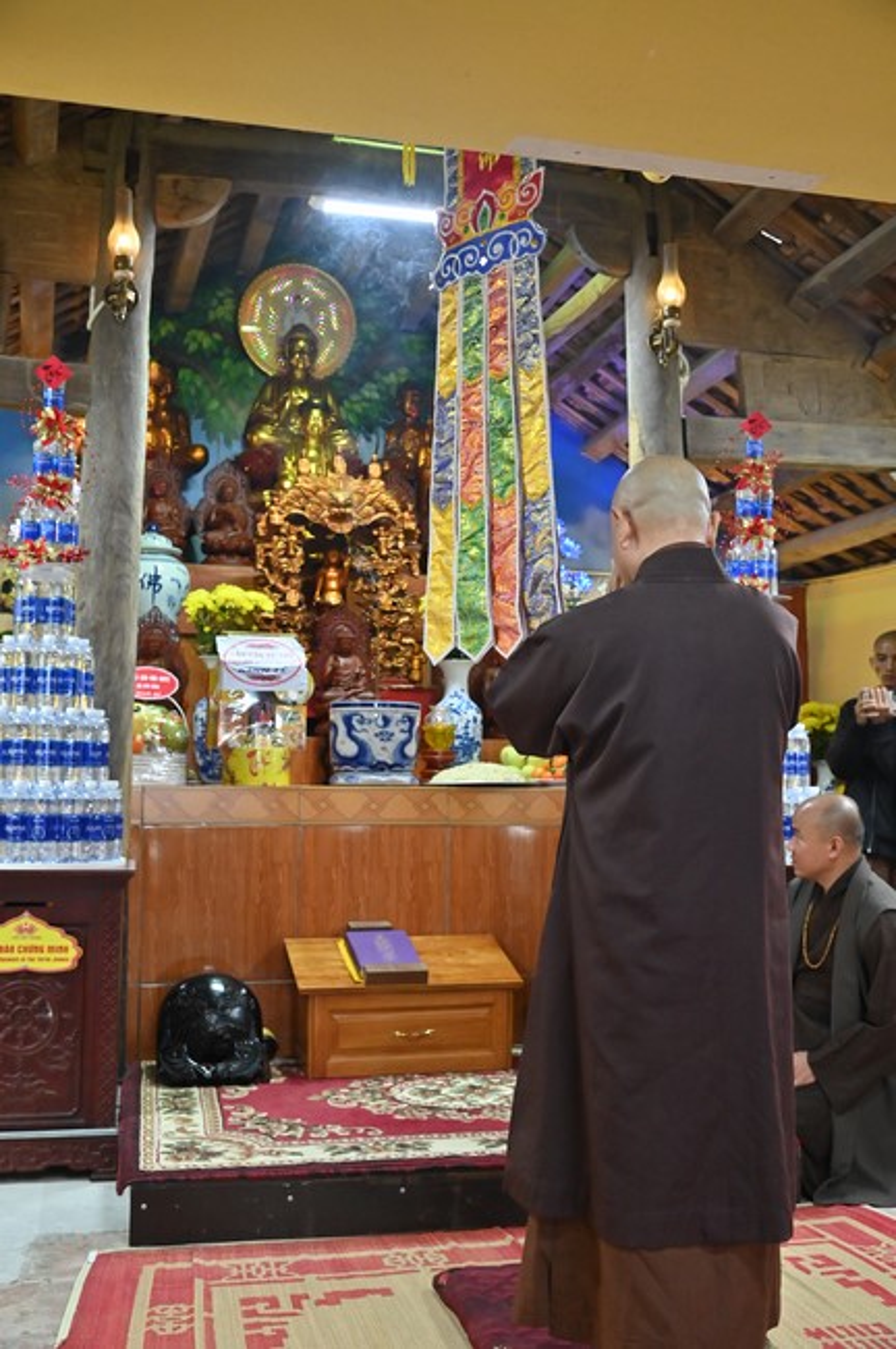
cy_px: 674
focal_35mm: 35
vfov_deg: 54.5
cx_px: 448
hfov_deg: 37.8
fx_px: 1309
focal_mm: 35
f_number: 5.6
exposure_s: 1/125
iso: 2500
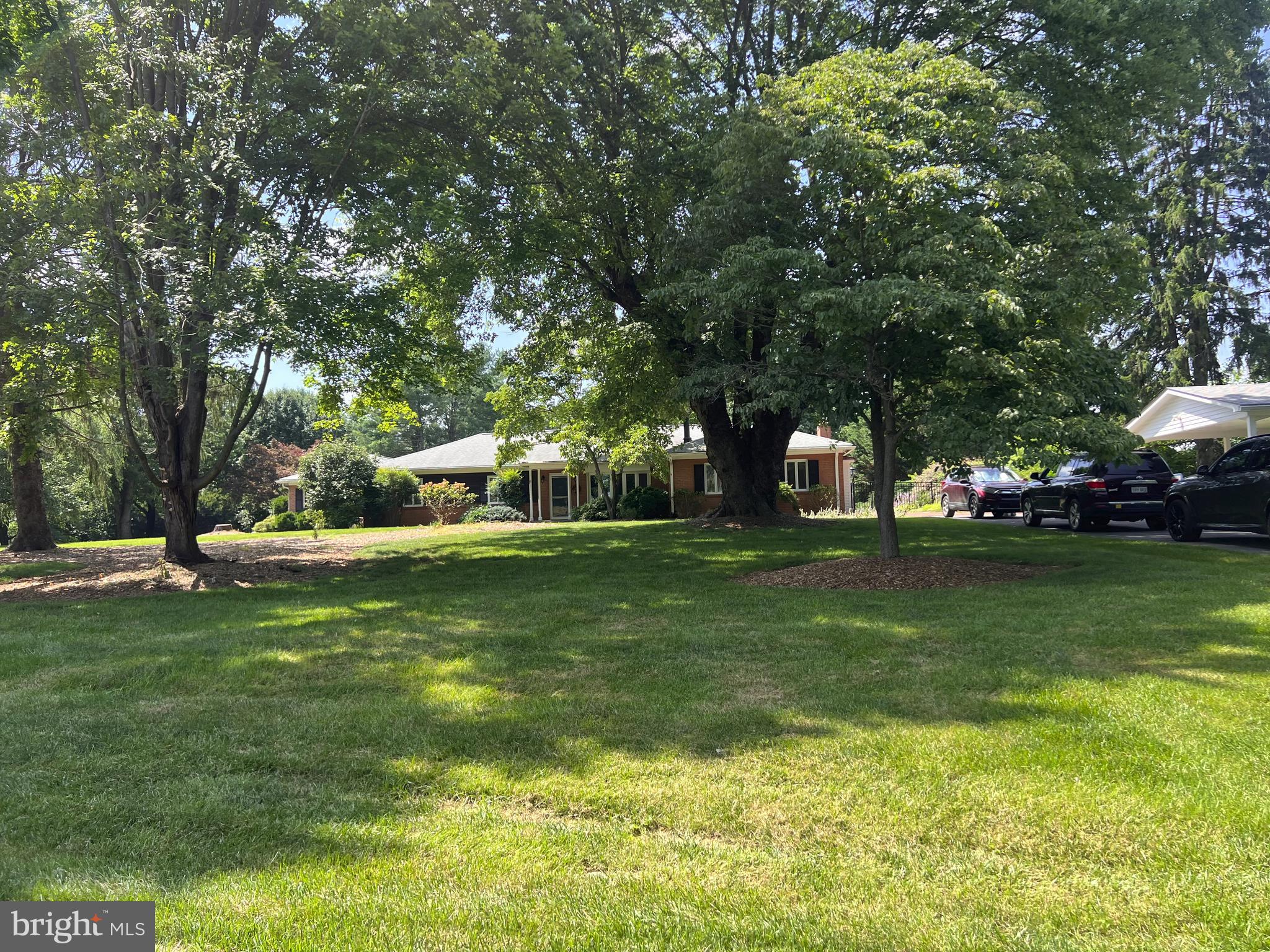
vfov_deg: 53.1
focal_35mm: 26
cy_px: 476
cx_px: 635
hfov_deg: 67.3
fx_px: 954
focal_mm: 5.7
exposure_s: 1/909
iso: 50
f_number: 1.5
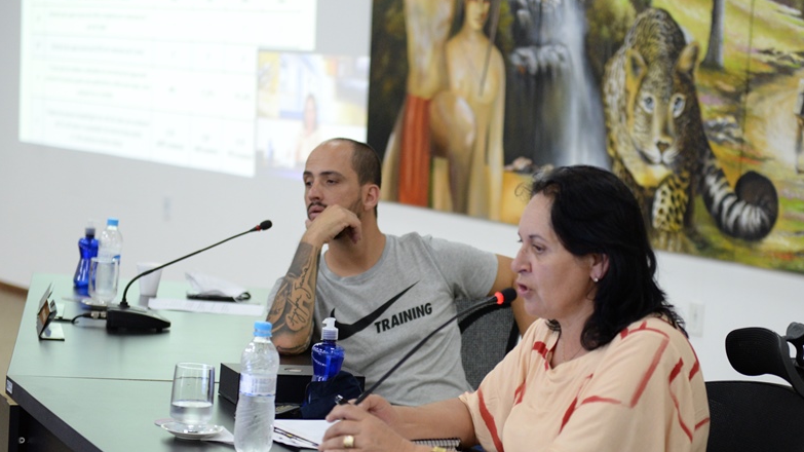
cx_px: 472
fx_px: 2046
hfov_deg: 22.2
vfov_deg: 12.6
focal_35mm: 96
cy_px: 344
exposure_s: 1/125
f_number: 2.8
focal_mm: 70
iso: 2500
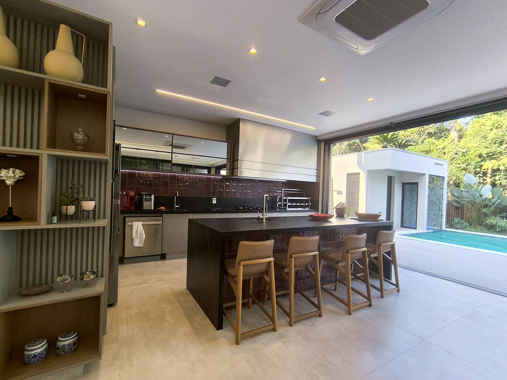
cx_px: 254
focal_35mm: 16
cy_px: 190
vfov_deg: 78.1
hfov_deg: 94.5
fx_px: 234
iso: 80
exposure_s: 1/120
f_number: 2.2
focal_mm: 1.65
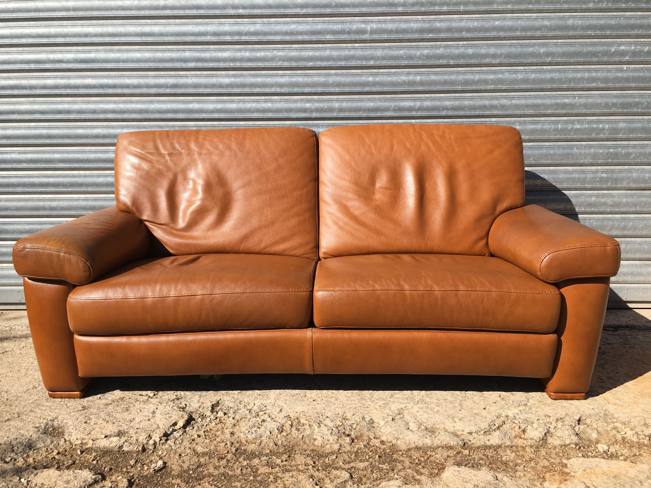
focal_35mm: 29
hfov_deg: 61.7
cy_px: 244
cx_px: 326
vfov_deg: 48.2
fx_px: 545
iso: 25
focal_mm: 4.15
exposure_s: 1/1603
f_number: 2.2
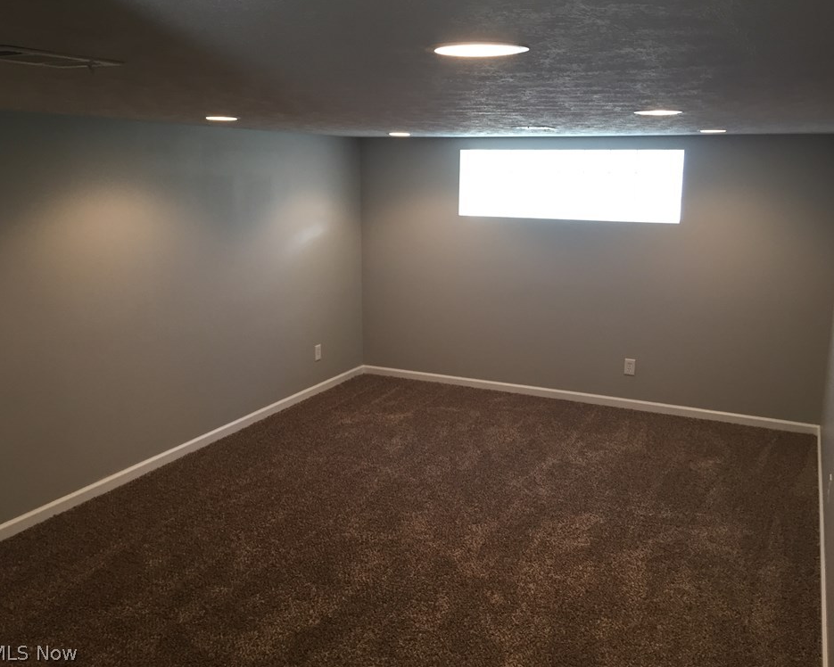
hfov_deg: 57.1
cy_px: 325
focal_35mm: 31
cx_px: 442
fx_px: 765
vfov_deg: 47.1
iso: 80
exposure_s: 1/30
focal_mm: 4.15
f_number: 2.2
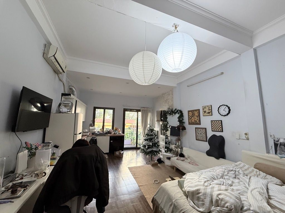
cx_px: 142
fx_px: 115
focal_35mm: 14
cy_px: 106
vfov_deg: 85.7
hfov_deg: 102.1
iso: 250
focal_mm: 2.22
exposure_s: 1/100
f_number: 2.2
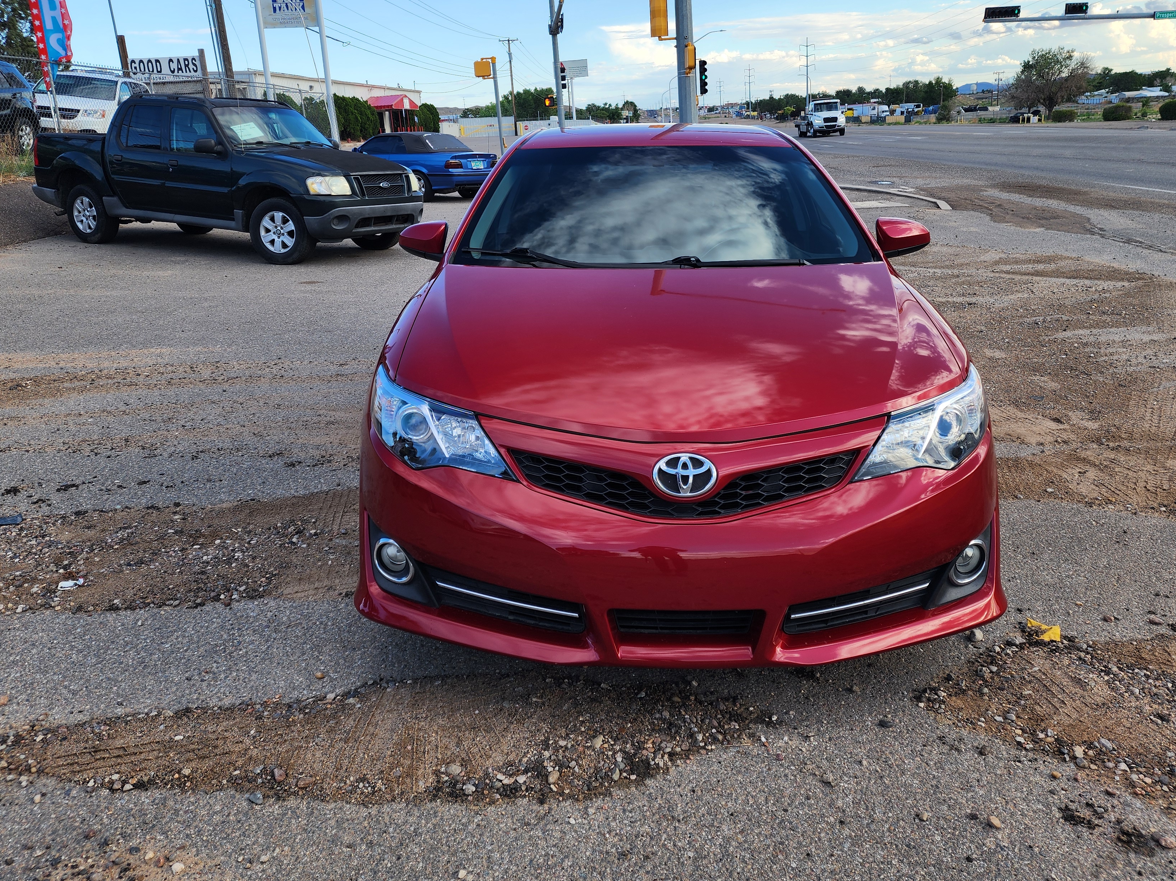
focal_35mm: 28
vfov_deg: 49.6
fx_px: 951
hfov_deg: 63.4
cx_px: 608
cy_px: 376
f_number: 1.8
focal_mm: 6.4
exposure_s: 1/299
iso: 12
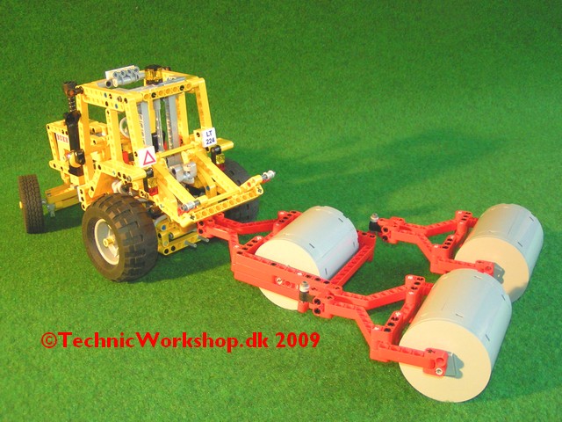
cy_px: 211
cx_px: 281
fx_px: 617
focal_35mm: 38
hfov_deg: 49.0
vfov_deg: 37.7
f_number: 2.8
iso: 200
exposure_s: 1/20
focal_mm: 5.8
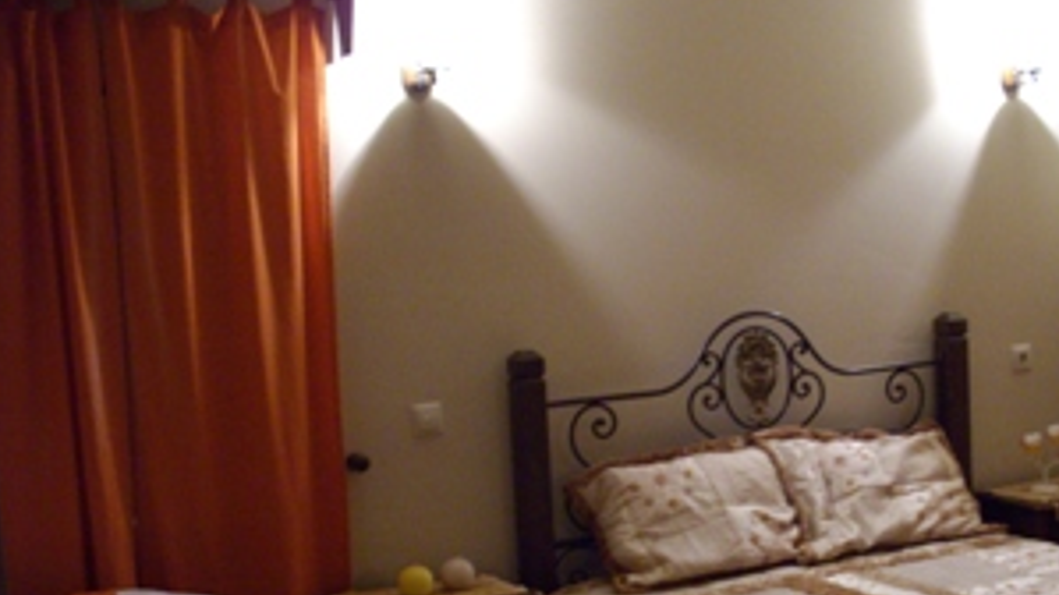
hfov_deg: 38.2
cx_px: 680
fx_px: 1516
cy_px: 390
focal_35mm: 54
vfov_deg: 22.1
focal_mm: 6.2
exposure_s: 1/13
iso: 400
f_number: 2.8
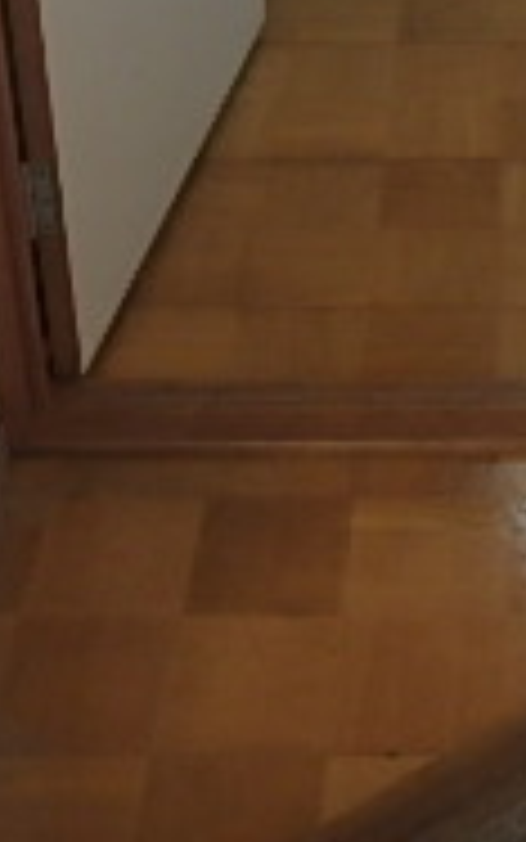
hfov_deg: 16.9
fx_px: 1742
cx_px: 481
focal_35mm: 76
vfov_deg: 24.3
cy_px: -203
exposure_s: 1/60
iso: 200
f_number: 3.5
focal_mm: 3.7
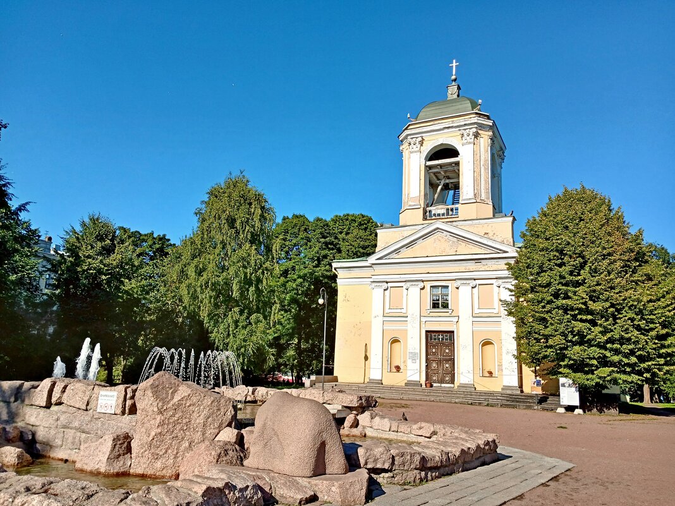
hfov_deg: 67.3
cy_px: 253
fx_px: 507
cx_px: 338
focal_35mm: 26
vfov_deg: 53.1
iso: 20
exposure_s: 1/910
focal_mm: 3.98
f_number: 1.8
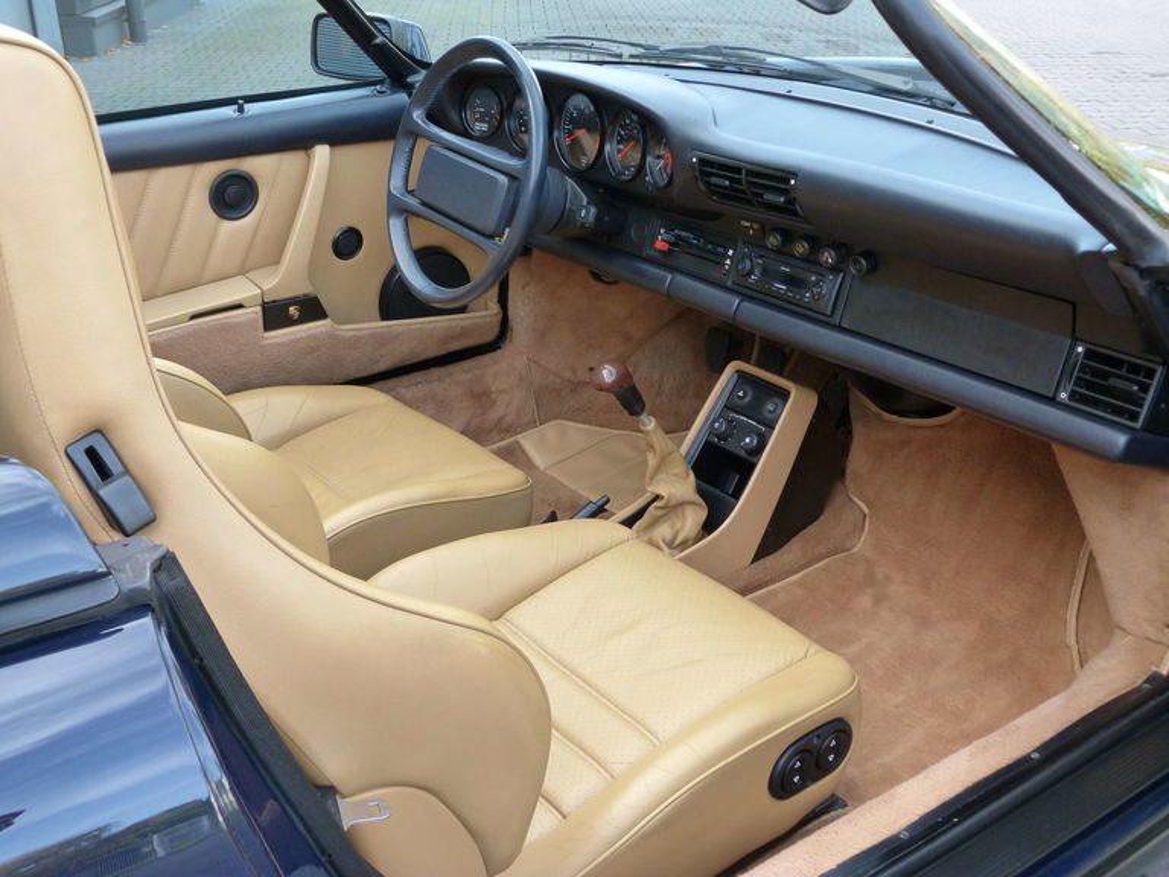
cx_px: 584
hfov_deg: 47.9
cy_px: 438
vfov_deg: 36.8
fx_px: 1317
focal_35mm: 39
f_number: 3.1
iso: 200
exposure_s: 1/60
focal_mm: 7
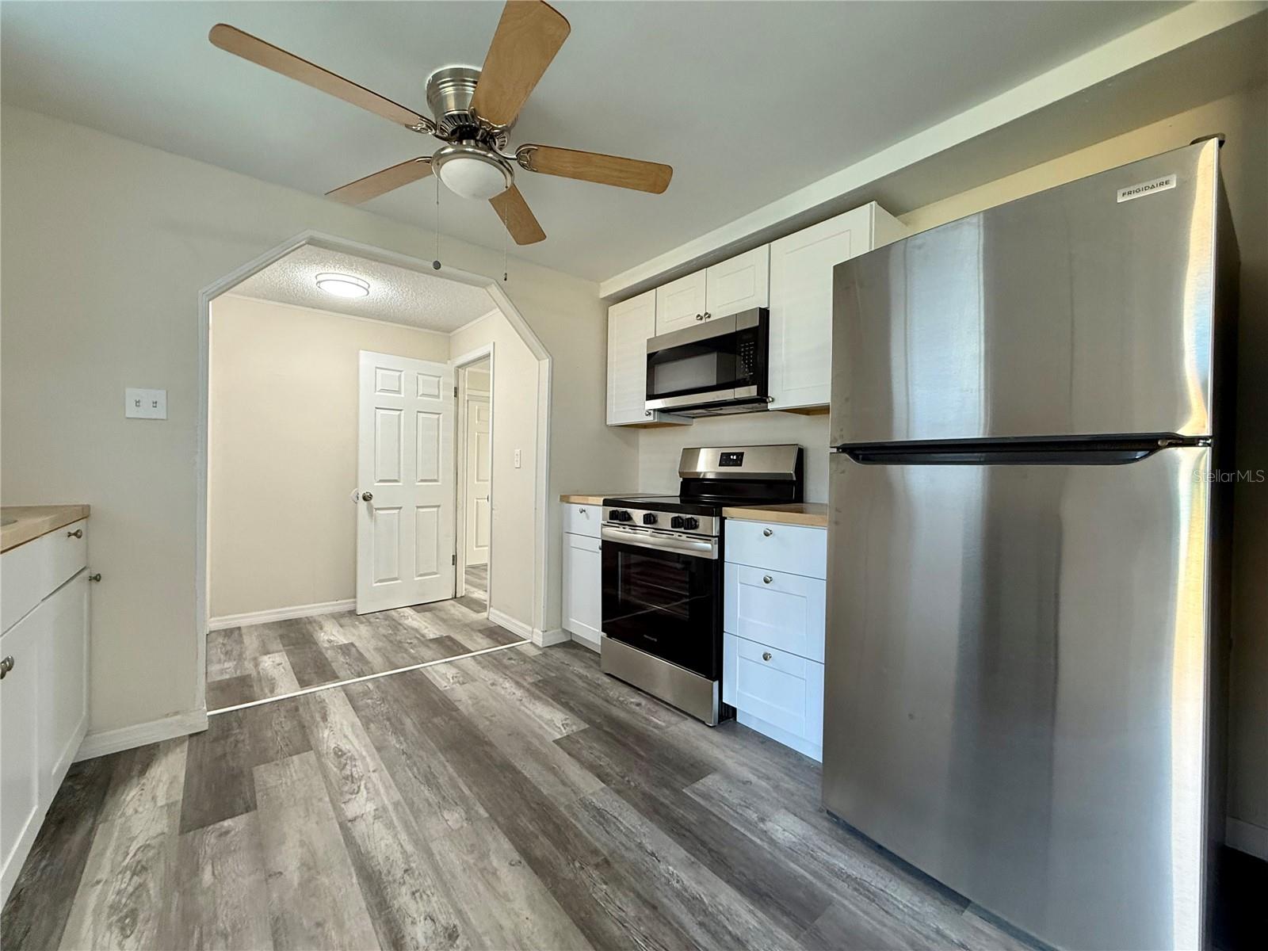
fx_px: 513
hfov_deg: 102.1
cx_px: 634
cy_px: 476
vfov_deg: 85.7
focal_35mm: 14
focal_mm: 2.22
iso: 250
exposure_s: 1/60
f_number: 2.2
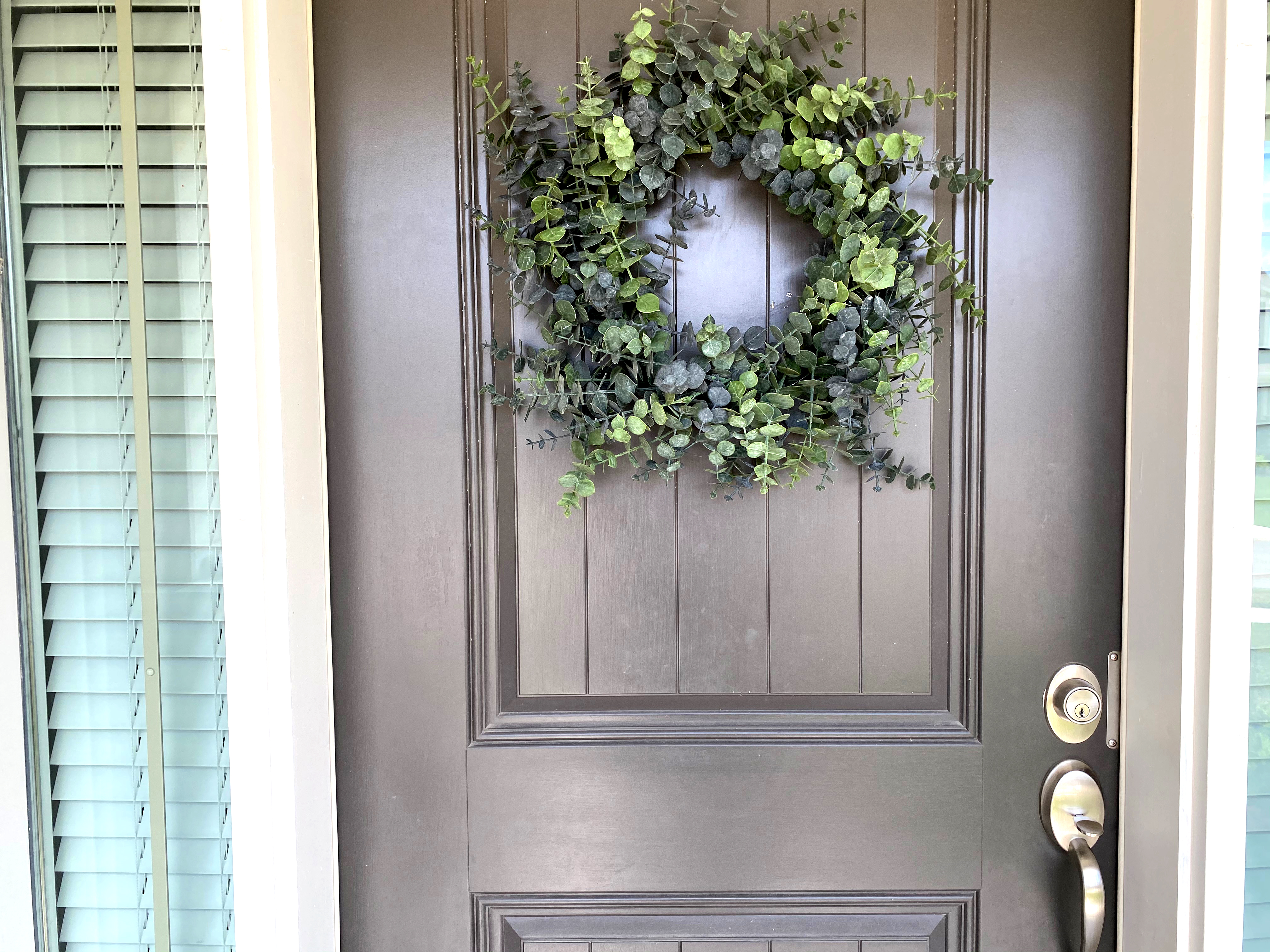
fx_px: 954
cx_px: 635
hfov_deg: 67.3
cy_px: 476
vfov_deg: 53.1
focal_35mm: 26
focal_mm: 4.25
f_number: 1.8
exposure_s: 1/352
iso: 32
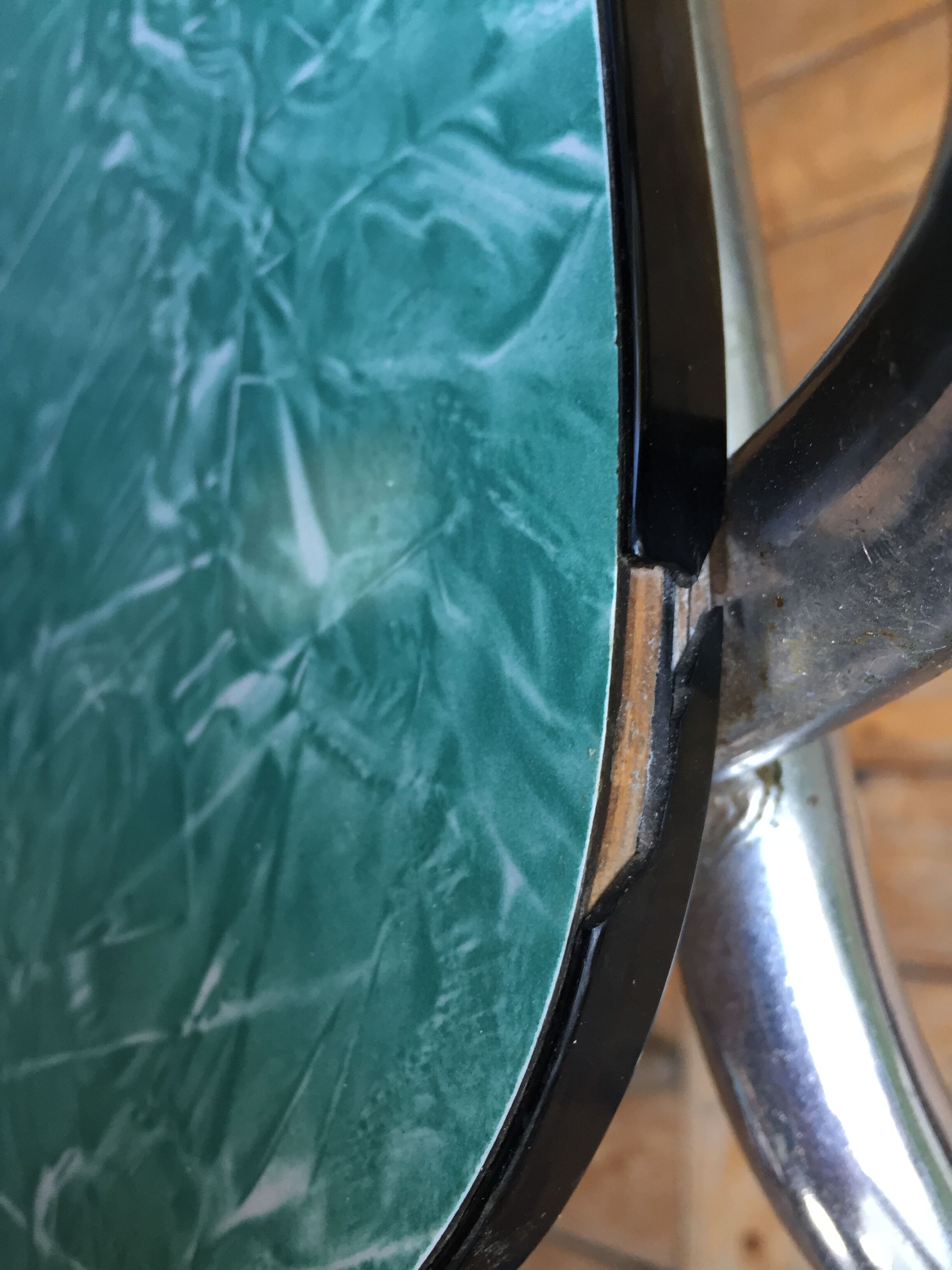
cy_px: 635
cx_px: 476
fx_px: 1063
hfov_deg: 48.2
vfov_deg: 61.7
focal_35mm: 29
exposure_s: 1/33
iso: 80
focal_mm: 4.15
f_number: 2.2
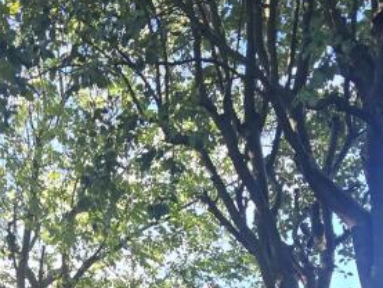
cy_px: 424
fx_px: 531
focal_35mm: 48
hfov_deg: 38.5
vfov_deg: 24.2
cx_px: 93
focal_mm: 2.2
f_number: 2.2
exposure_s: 1/255
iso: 50
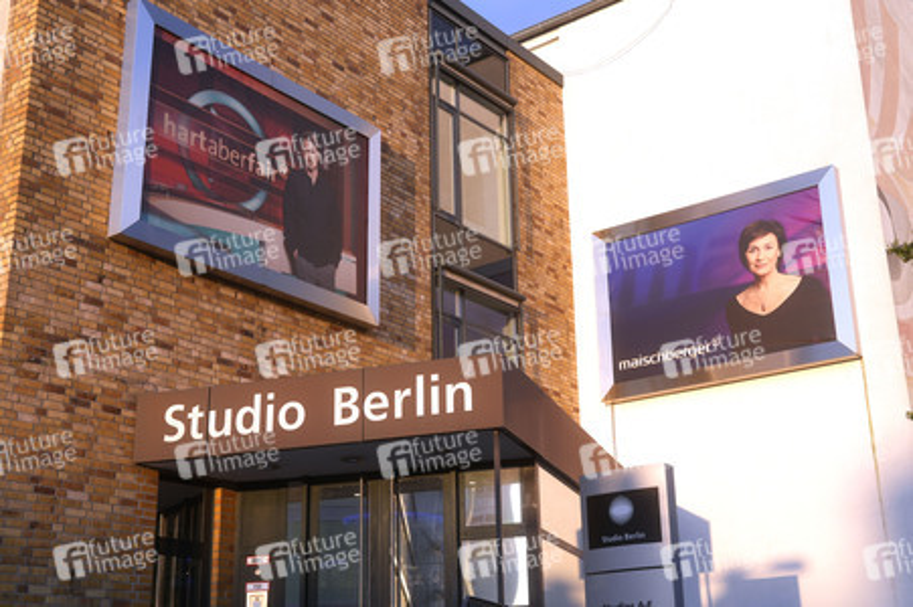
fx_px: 1140
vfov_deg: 29.8
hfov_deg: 43.6
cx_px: 456
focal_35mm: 45
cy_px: 304
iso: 100
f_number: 5.6
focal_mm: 30
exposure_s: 1/125
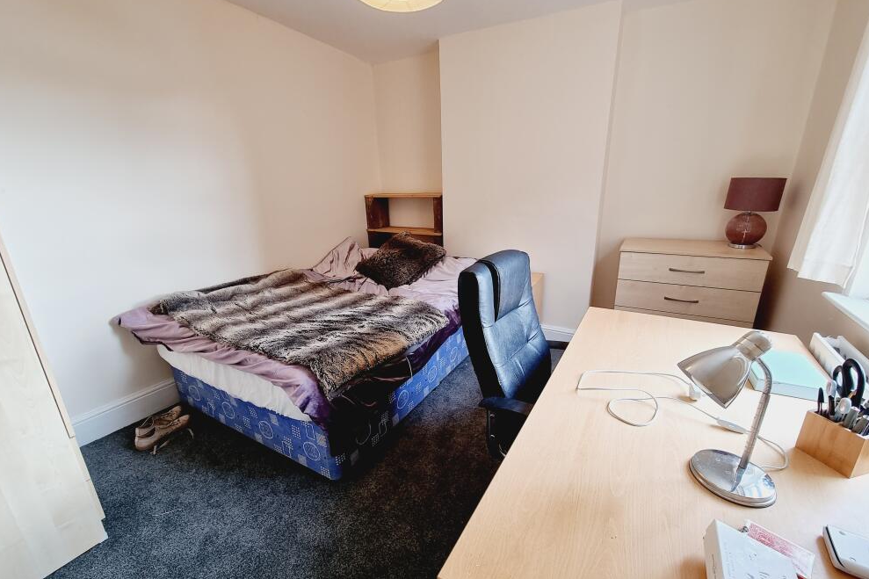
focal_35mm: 14
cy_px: 300
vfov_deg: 81.2
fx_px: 338
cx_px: 441
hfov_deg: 104.3
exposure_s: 1/50
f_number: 2.2
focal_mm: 2.2
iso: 80
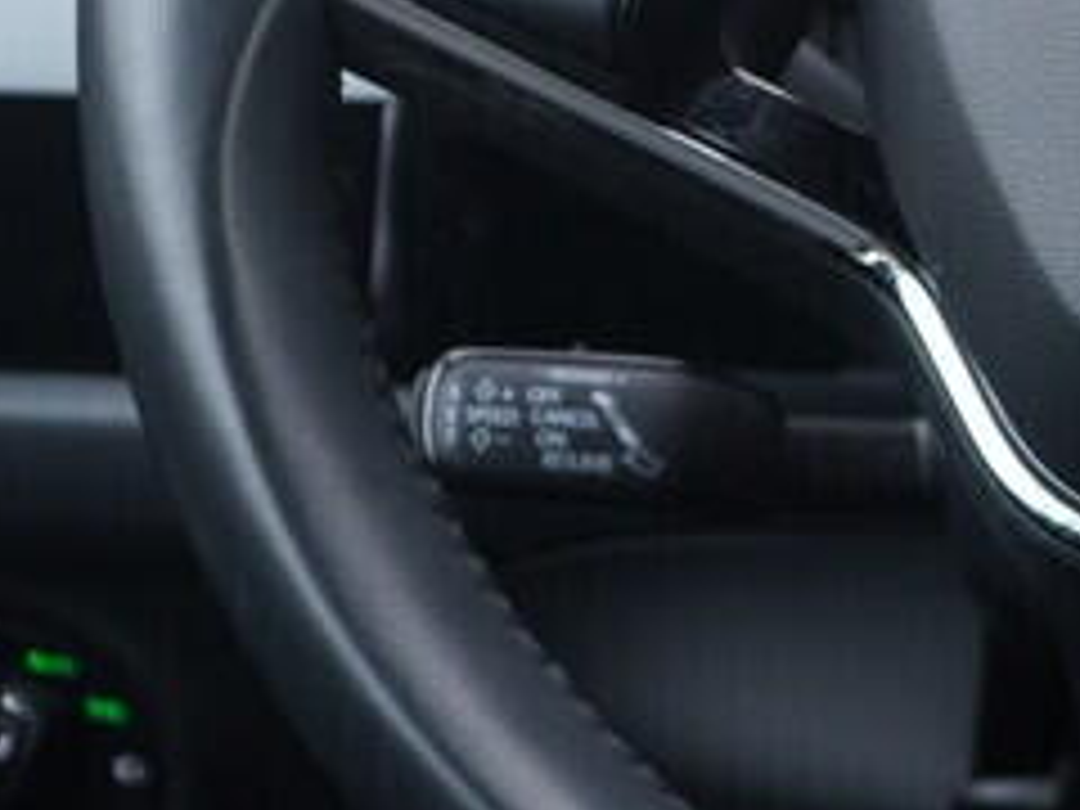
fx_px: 4618
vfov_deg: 10.0
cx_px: 1476
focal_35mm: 148
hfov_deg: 12.8
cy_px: 56
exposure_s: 1/40
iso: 250
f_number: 2.8
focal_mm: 24
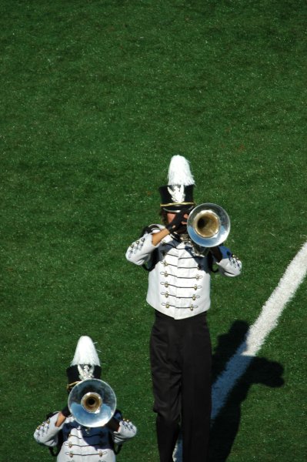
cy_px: 231
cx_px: 154
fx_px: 7688
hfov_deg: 2.3
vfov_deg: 3.4
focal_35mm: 600
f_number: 5.6
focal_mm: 400
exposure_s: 1/1000
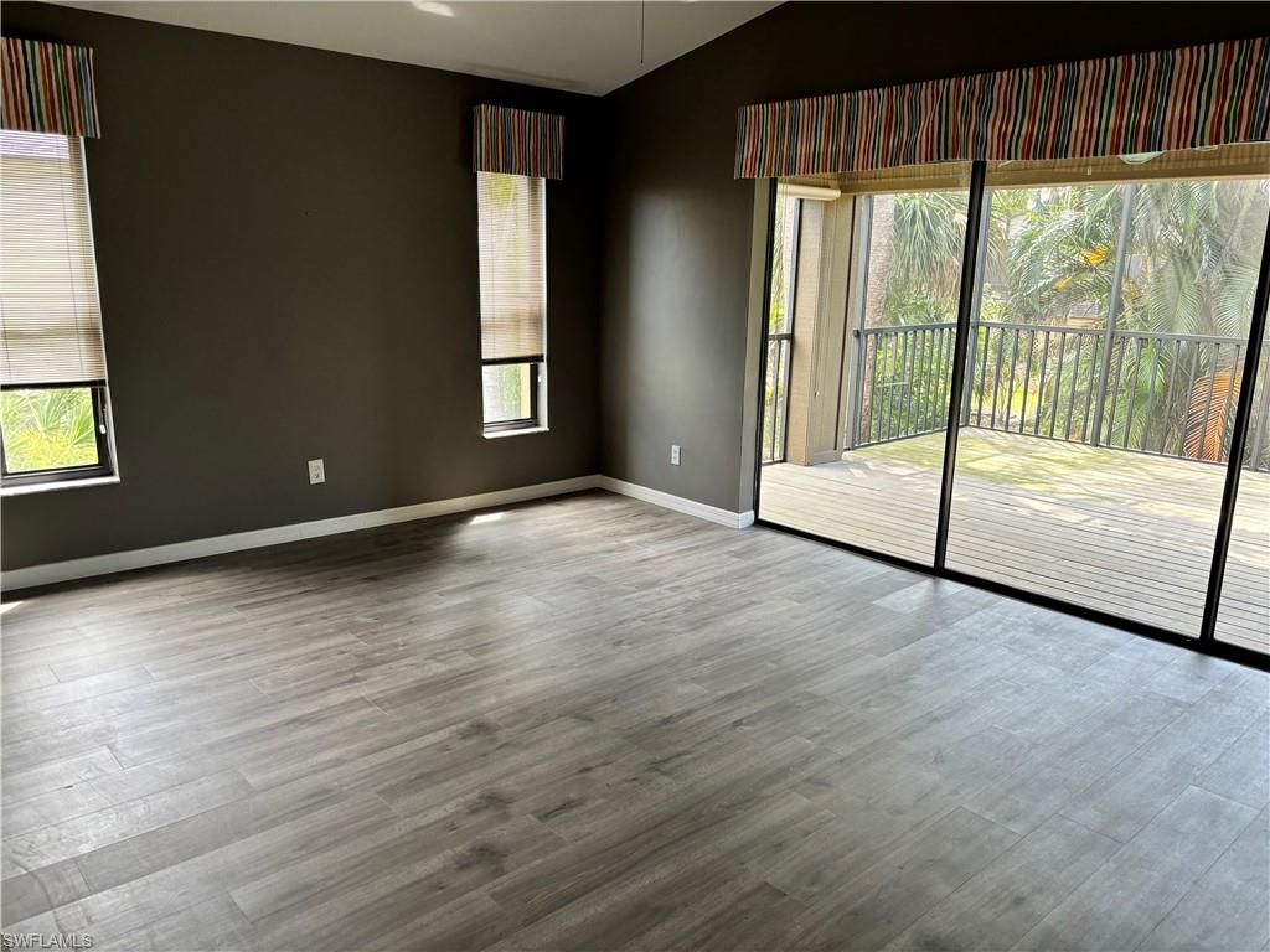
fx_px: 954
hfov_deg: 67.3
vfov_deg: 53.1
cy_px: 476
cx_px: 635
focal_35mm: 26
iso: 125
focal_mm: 5.96
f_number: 1.6
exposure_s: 1/120
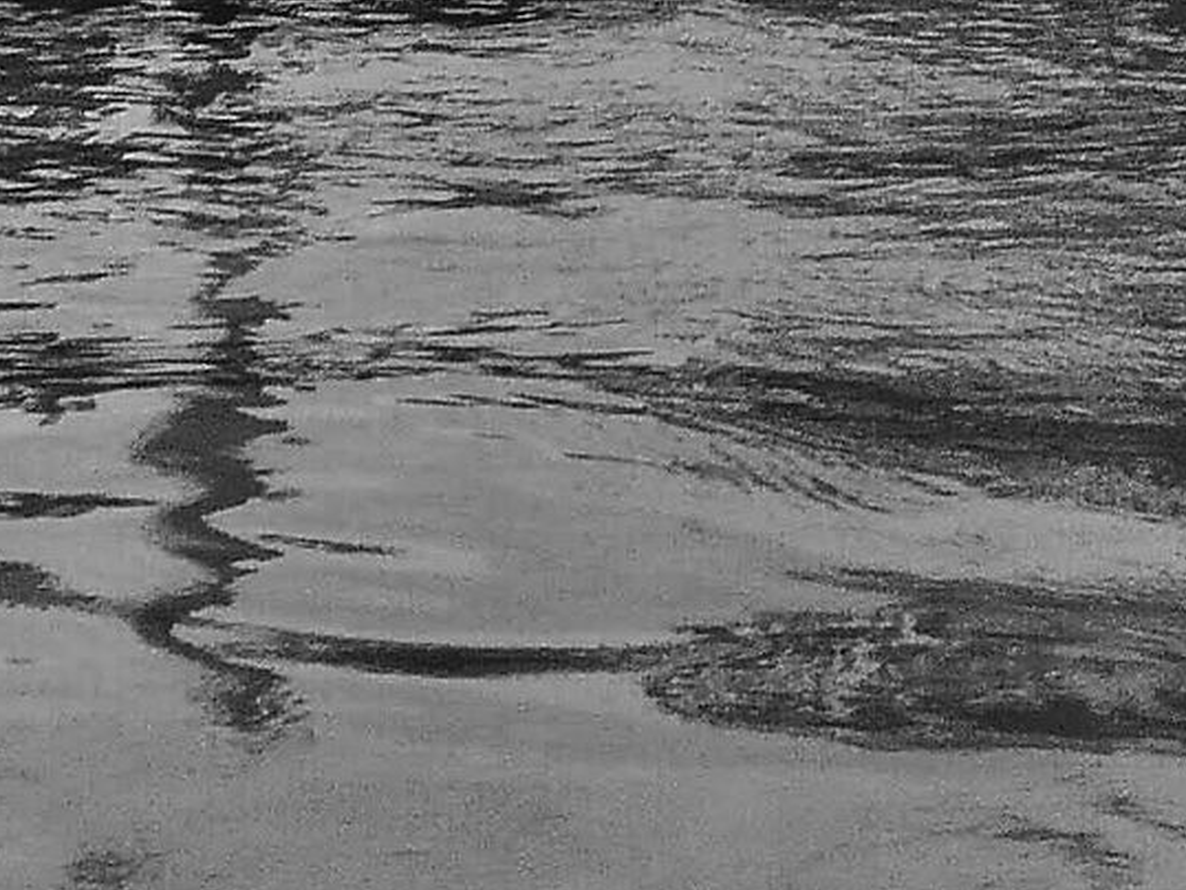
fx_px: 5656
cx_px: 1206
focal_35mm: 165
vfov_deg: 8.5
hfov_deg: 11.8
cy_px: -941
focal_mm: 6.1
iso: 100
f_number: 8
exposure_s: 1/320
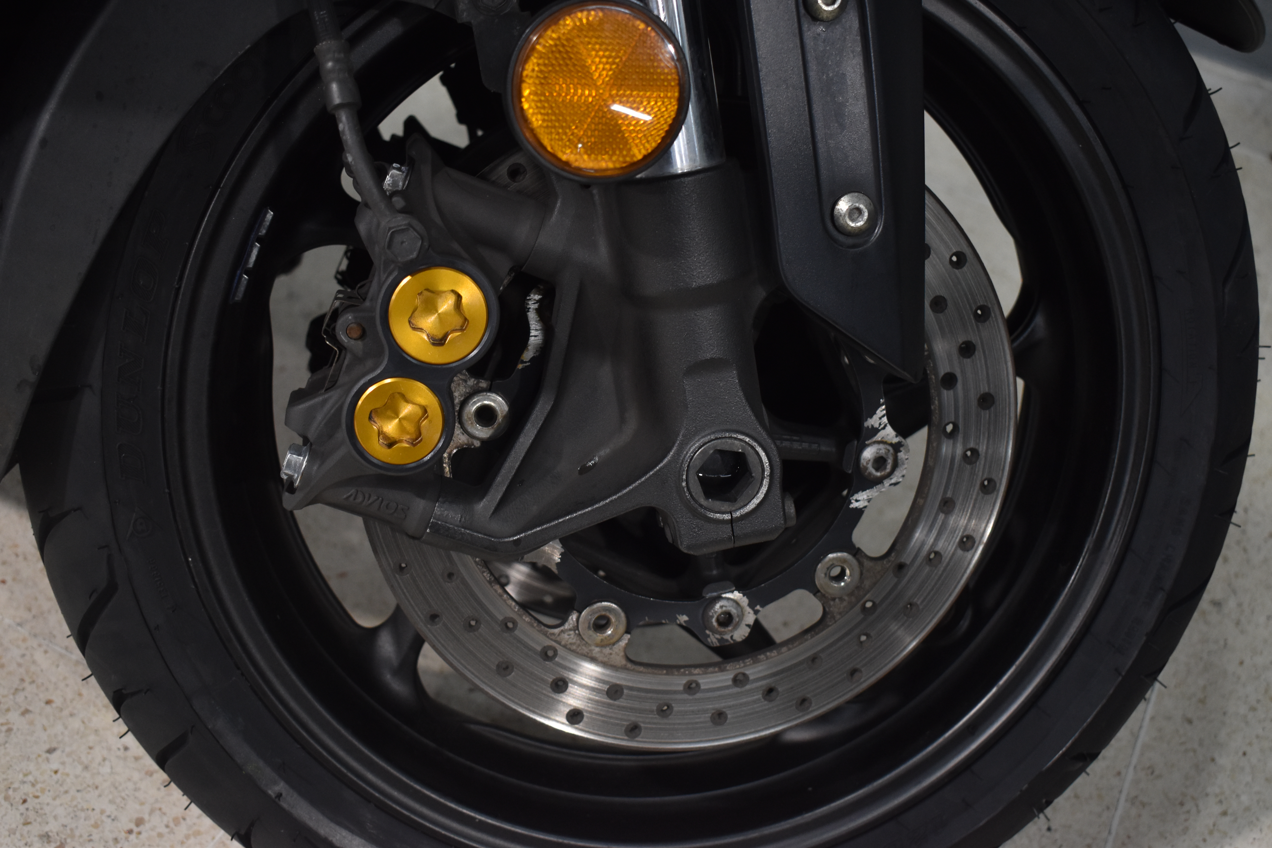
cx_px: 636
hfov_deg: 45.0
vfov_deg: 30.8
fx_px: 1537
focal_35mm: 44
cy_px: 424
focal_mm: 29
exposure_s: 1/50
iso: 800
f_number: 4.2
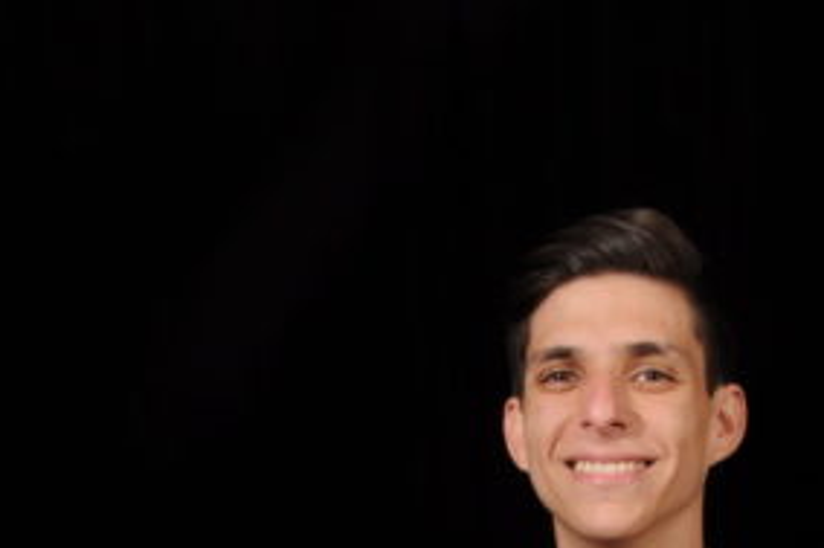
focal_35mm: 101
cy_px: 739
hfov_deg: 20.1
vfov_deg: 13.0
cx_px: 563
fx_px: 2318
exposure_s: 1/100
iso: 200
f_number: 14
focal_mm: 25
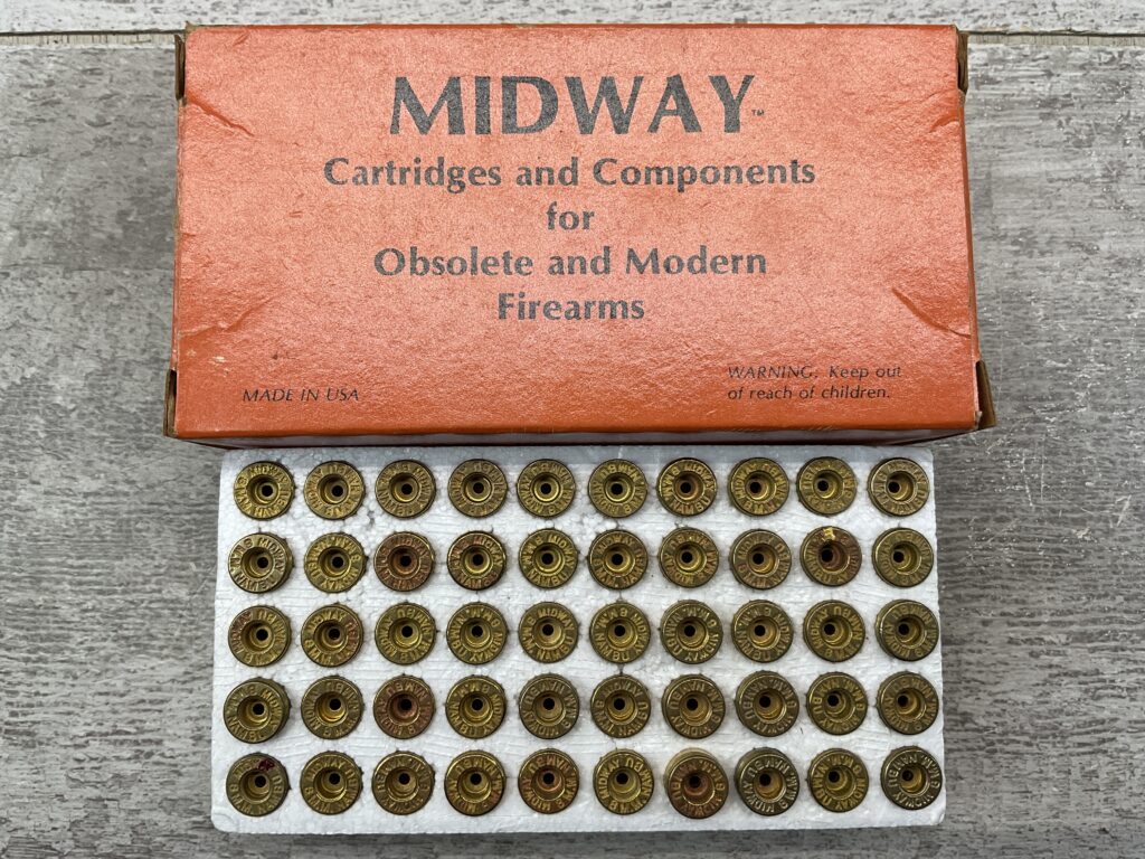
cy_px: 430
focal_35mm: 29
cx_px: 572
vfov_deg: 48.2
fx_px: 959
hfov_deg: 61.7
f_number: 1.8
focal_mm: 3
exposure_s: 1/128
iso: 16
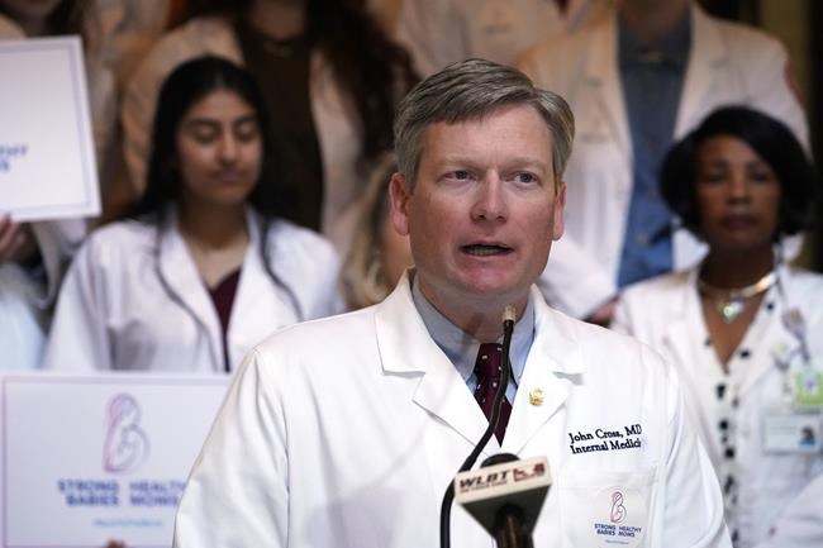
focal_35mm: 185
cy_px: 274
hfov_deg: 11.1
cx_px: 412
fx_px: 4228
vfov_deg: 7.4
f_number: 5.6
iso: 10000
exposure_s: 1/320
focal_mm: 185
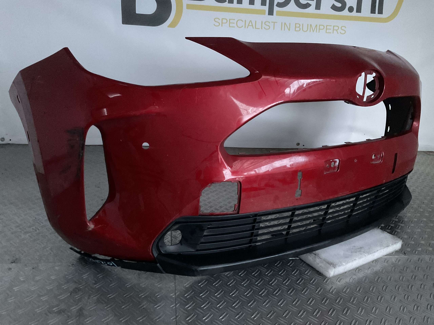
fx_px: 364
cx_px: 217
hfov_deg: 61.7
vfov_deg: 48.2
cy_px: 162
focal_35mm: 29
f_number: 1.8
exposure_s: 1/20
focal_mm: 3
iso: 500
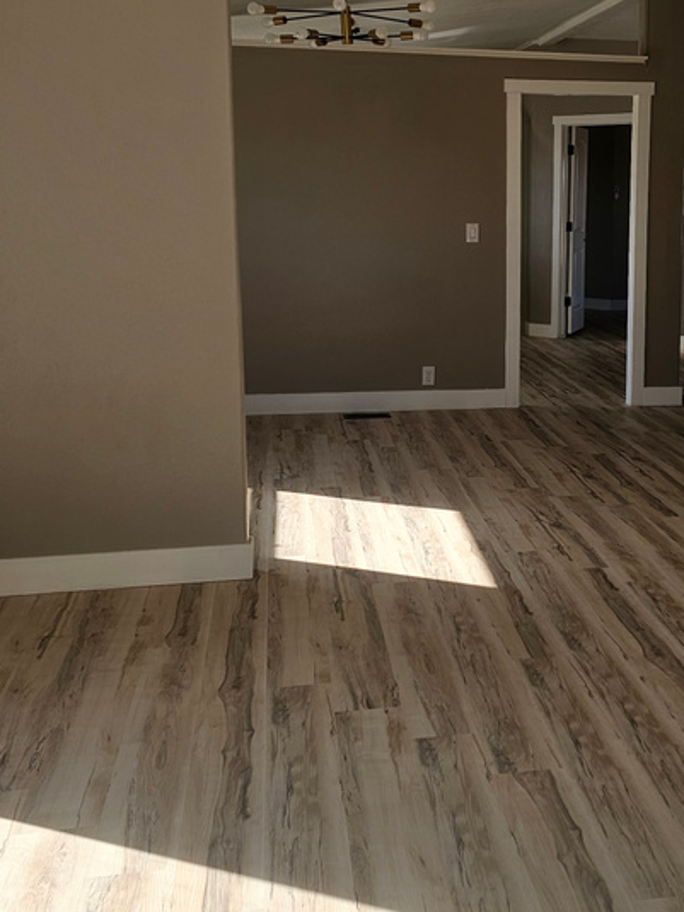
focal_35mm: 44
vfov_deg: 42.7
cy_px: 349
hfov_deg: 32.2
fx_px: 1160
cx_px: 513
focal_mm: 6.3
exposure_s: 1/719
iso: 50
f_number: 1.7
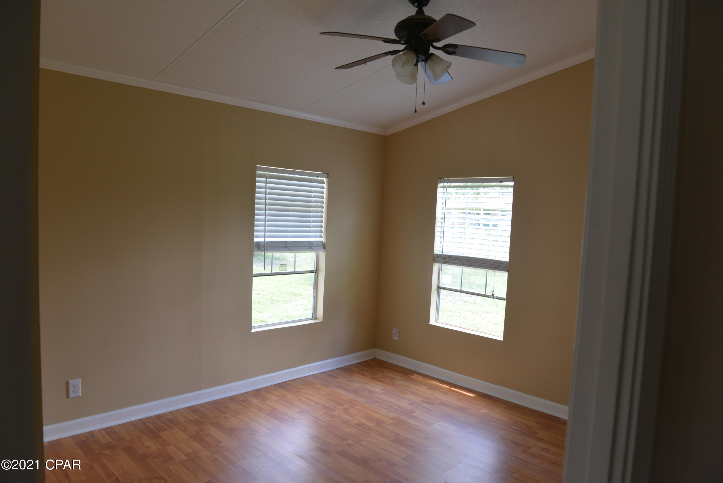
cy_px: 242
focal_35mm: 24
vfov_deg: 53.2
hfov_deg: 73.7
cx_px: 362
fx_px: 482
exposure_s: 1/125
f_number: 5.6
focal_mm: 24
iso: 800
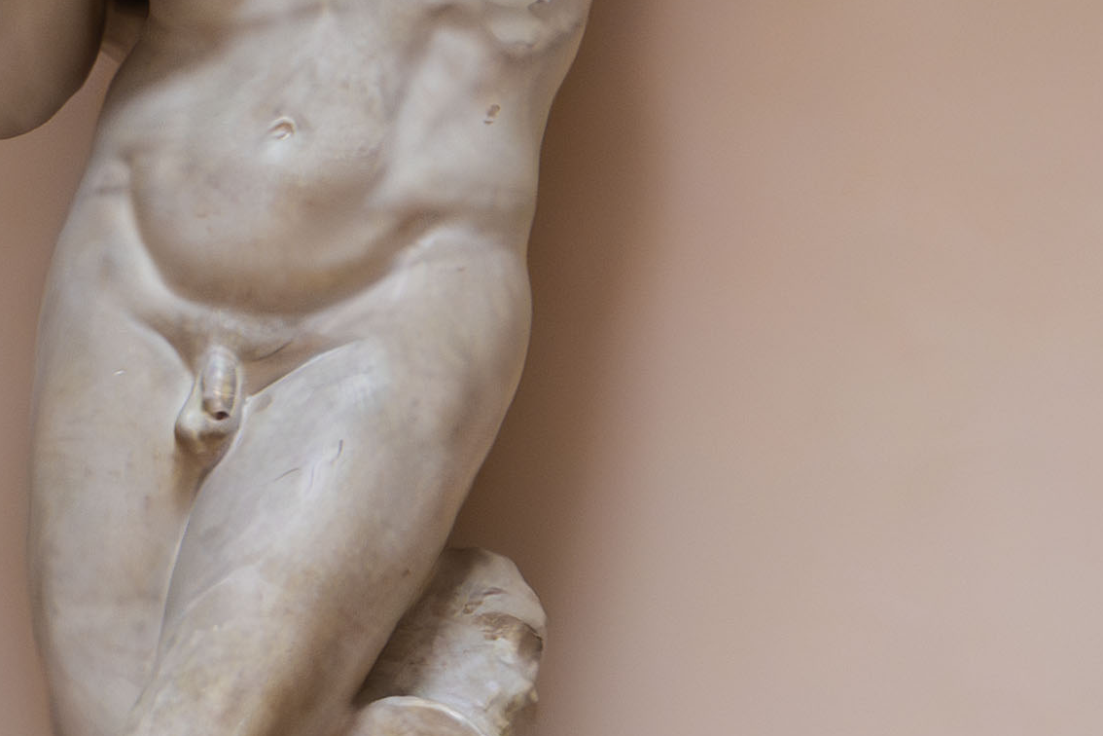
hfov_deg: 11.2
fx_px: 5192
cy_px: 750
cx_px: 2049
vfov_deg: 8.1
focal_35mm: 169
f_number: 3.8
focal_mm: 23
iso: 2500
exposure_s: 1/125
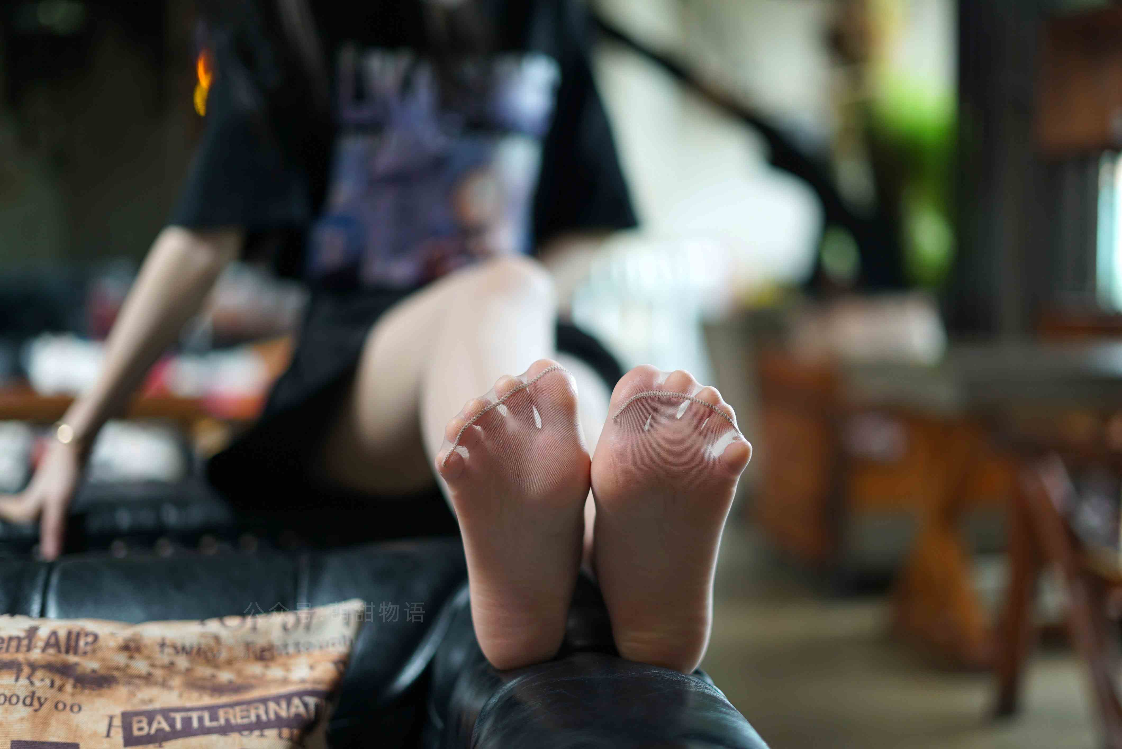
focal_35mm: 50
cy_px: 374
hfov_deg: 39.6
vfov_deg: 27.0
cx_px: 561
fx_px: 1559
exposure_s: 1/100
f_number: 1.8
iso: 200
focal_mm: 50
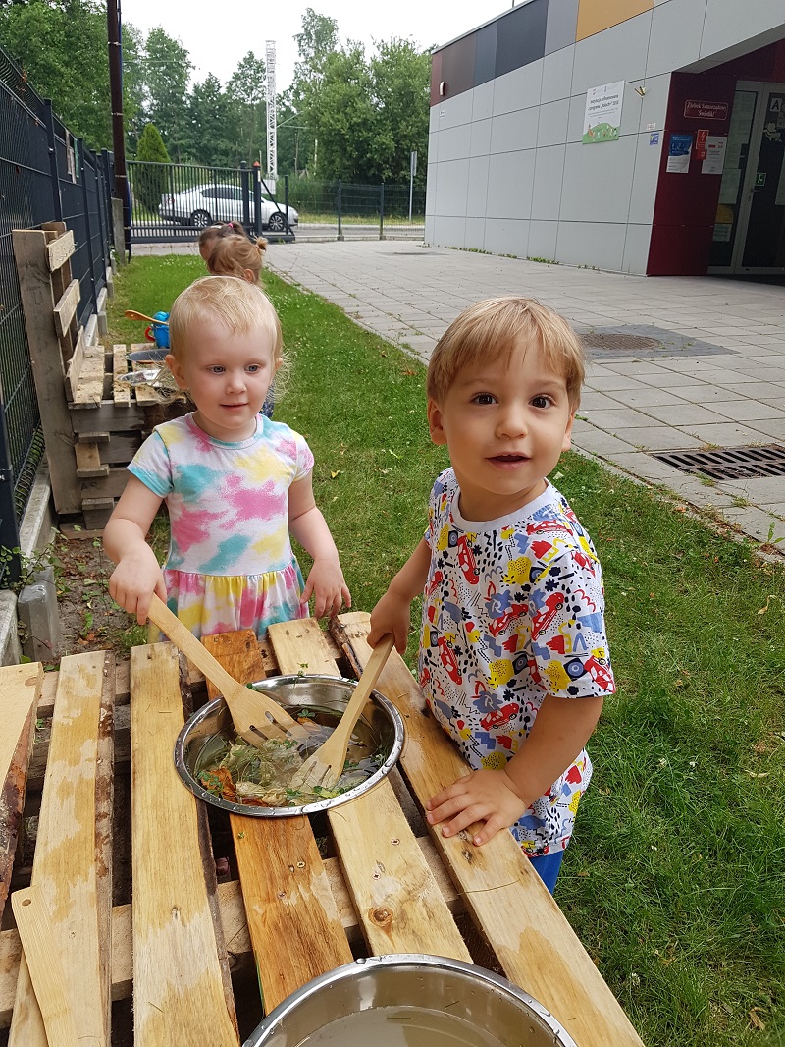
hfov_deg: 53.1
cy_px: 524
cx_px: 392
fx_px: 786
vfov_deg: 67.3
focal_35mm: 26
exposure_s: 1/574
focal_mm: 4.2
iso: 50
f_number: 1.7
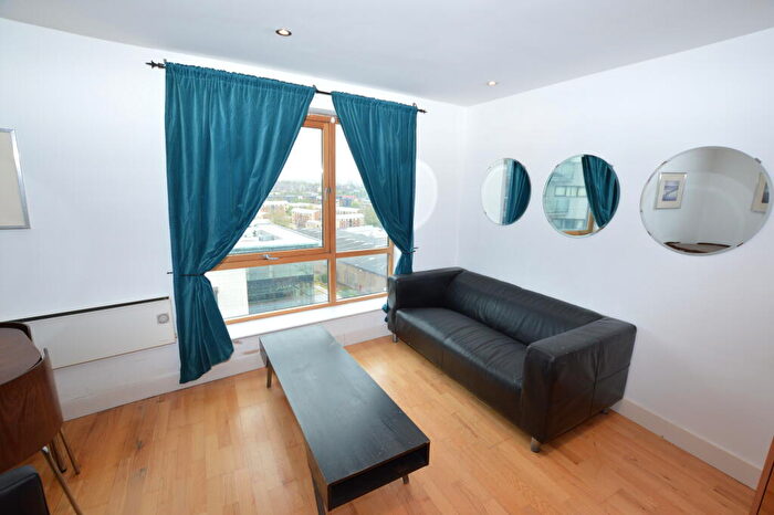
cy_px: 258
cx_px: 387
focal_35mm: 15
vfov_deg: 77.3
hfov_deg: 100.4
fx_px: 322
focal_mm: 10
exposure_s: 1/100
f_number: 5
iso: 400
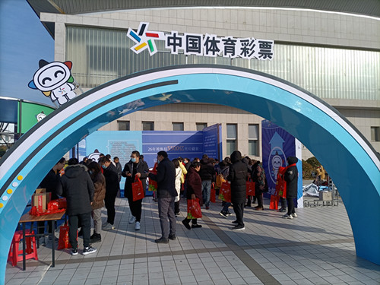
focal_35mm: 26
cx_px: 190
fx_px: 285
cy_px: 142
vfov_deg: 53.1
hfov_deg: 67.3
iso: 103
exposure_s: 1/1880
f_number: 1.8
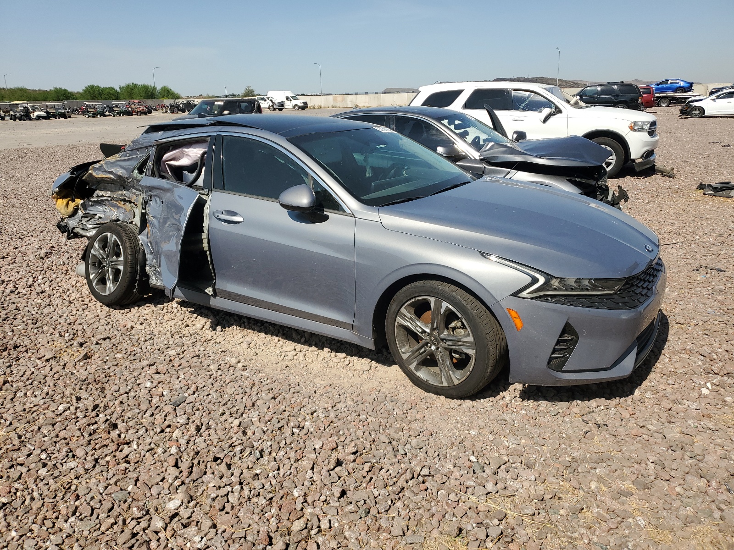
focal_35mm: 26
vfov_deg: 53.1
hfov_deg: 67.3
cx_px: 367
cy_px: 275
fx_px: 551
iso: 50
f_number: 1.5
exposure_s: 1/3333
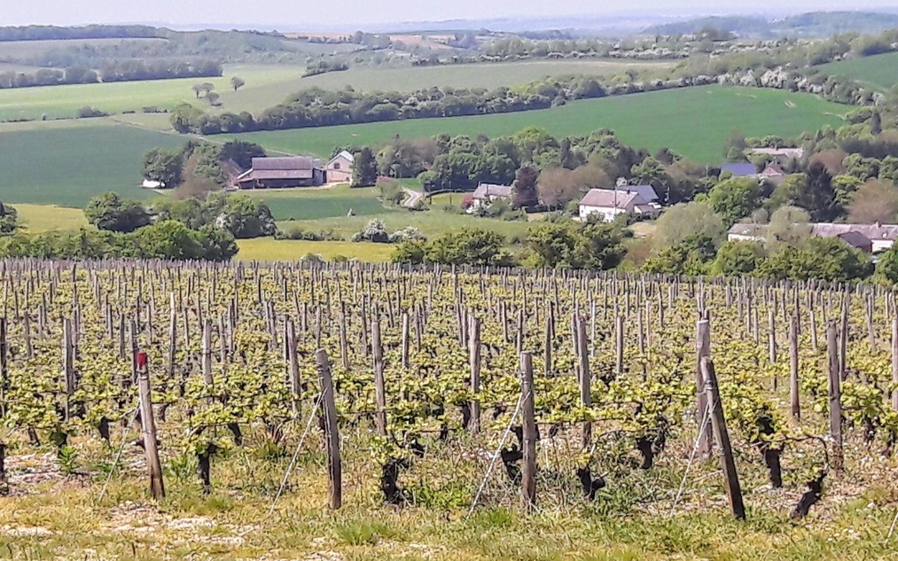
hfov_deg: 62.9
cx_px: 446
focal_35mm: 30
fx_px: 734
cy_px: 239
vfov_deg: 41.7
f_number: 1.9
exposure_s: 1/1100
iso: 40
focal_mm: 3.7
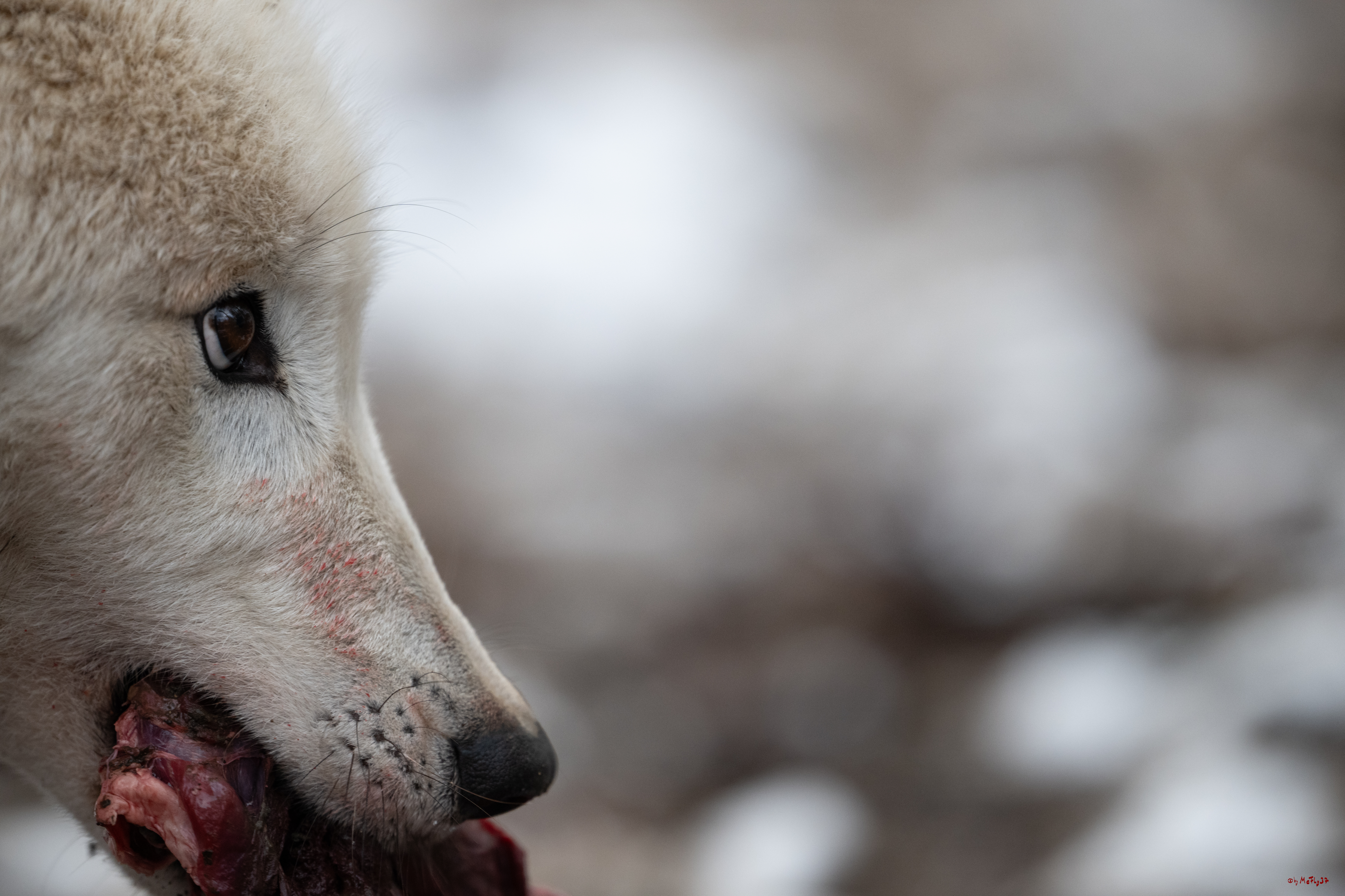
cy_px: 448
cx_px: 672
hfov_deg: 5.2
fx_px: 14943
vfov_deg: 3.4
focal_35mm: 400
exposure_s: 1/1250
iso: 1250
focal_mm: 400
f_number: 3.2
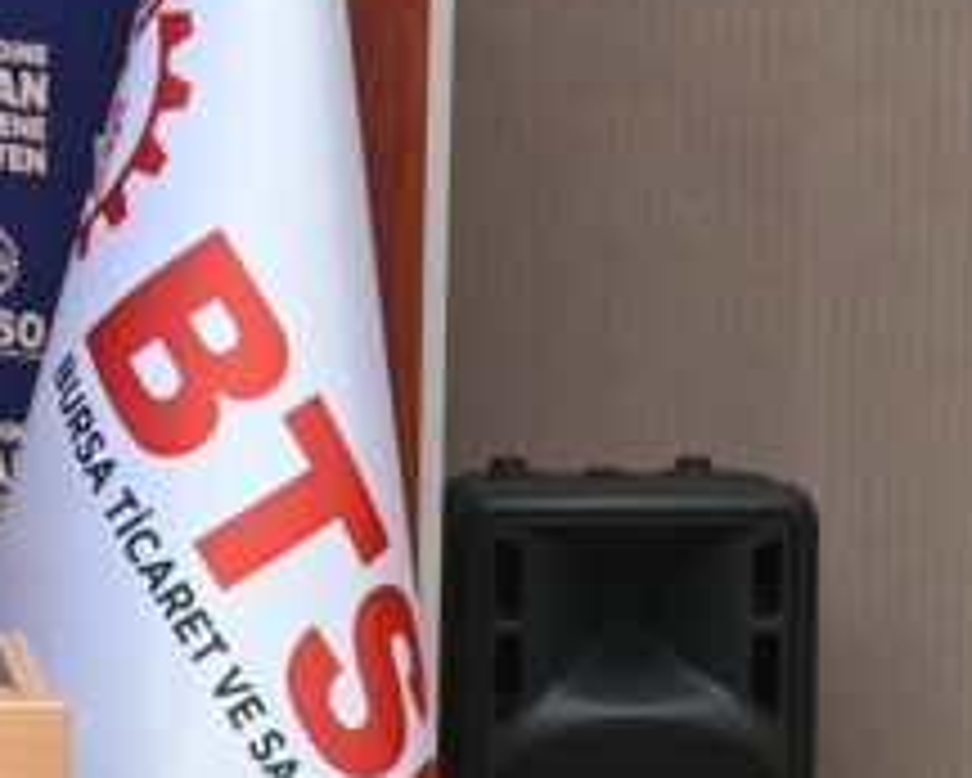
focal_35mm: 512
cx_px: -909
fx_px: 14736
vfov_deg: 3.0
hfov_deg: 3.7
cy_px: 681
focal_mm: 115
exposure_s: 1/100
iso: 1600
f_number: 2.8
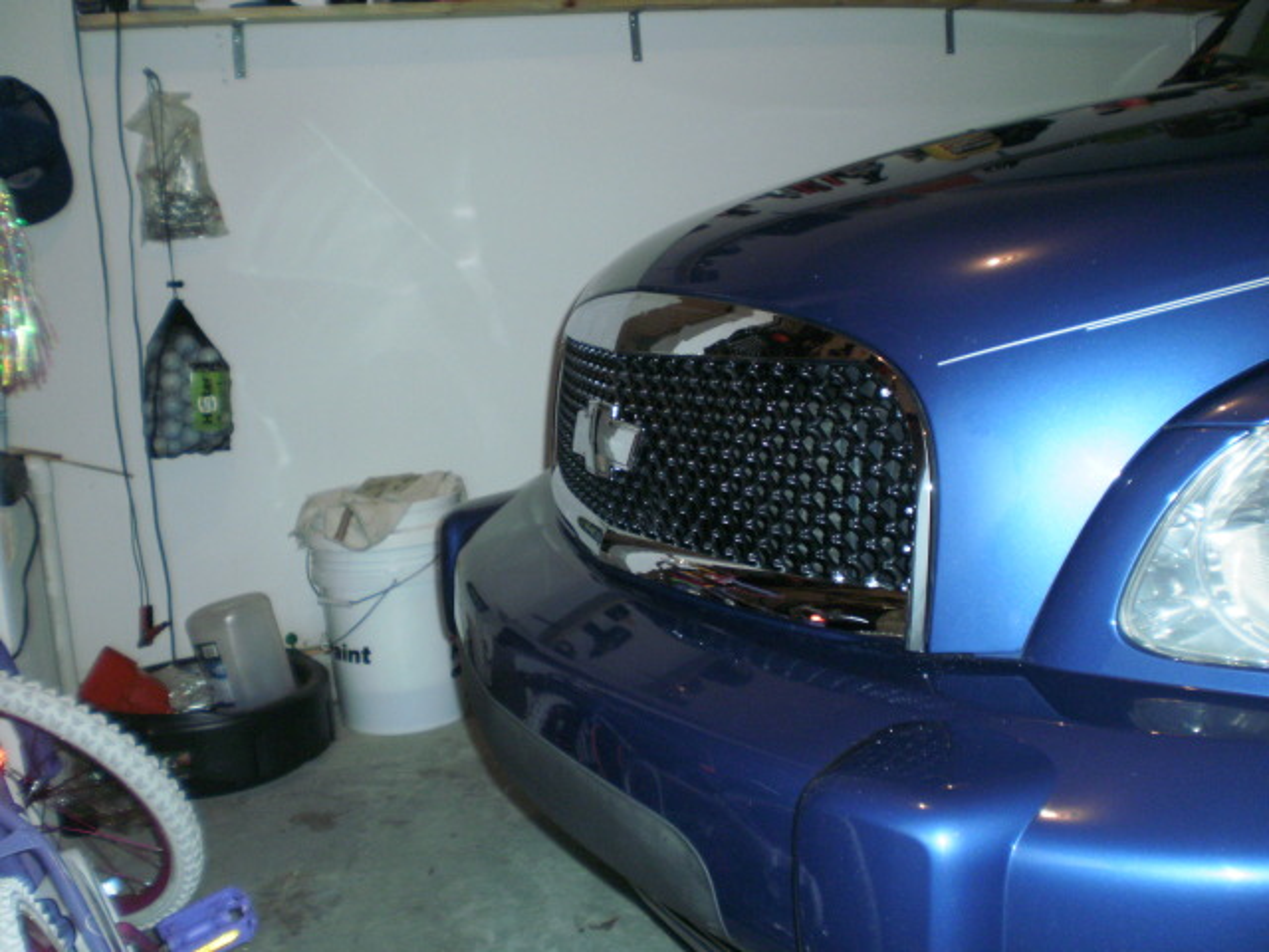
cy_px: 476
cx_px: 634
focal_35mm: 36
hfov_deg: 51.4
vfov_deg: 39.7
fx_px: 1320
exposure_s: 1/30
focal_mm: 6.3
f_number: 3.1
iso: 125
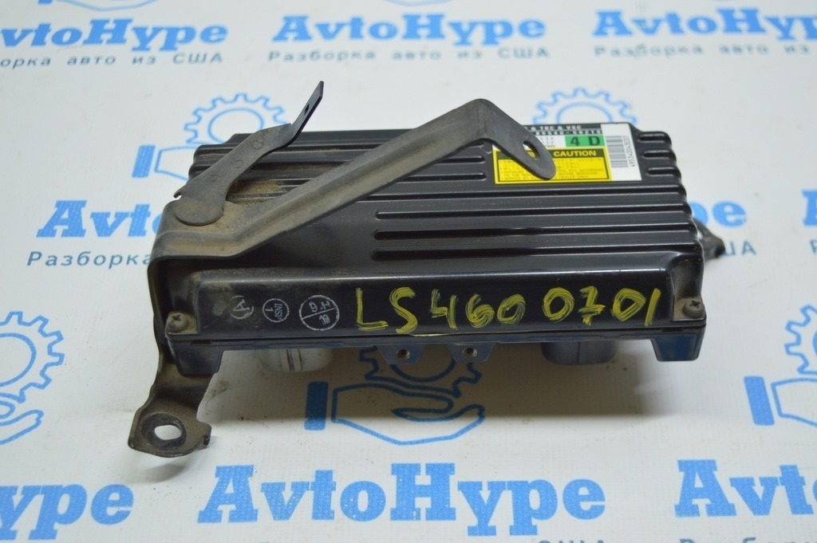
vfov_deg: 28.0
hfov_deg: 41.1
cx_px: 408
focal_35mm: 48
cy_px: 272
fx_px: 1088
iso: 400
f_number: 4.5
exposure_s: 1/50
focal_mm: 32
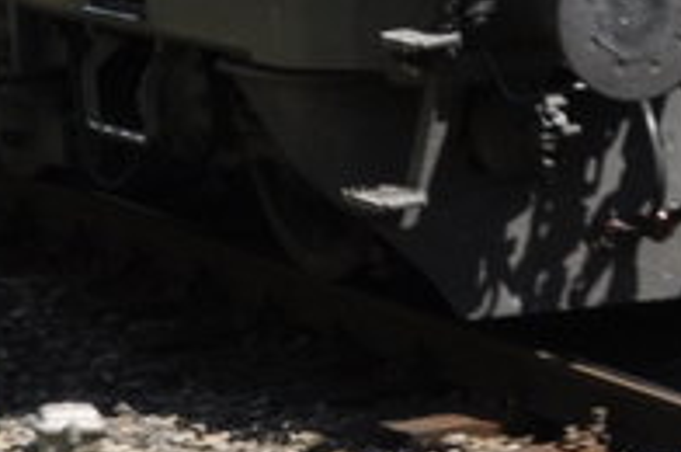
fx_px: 4155
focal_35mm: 220
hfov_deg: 9.0
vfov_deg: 6.0
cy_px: -509
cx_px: 1147
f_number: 16
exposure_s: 1/250
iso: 640
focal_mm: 24
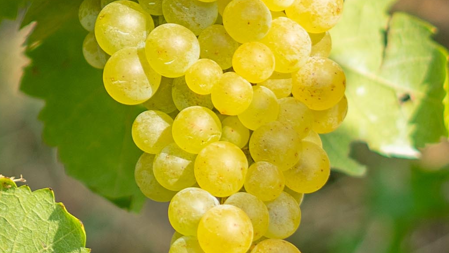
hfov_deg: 6.9
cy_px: -295
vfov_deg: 3.9
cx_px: -248
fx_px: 3667
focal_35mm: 308
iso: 100
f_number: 2.5
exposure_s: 1/640
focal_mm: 50
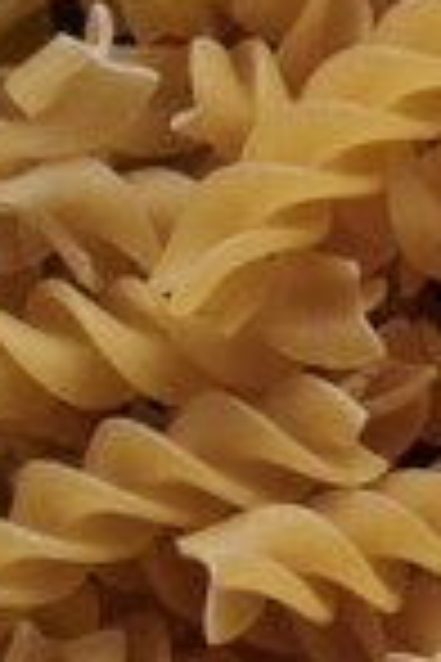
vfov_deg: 7.4
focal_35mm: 273
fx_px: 5016
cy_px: 1004
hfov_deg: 4.6
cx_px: 1737
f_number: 8
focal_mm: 50
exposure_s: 1/100
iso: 160
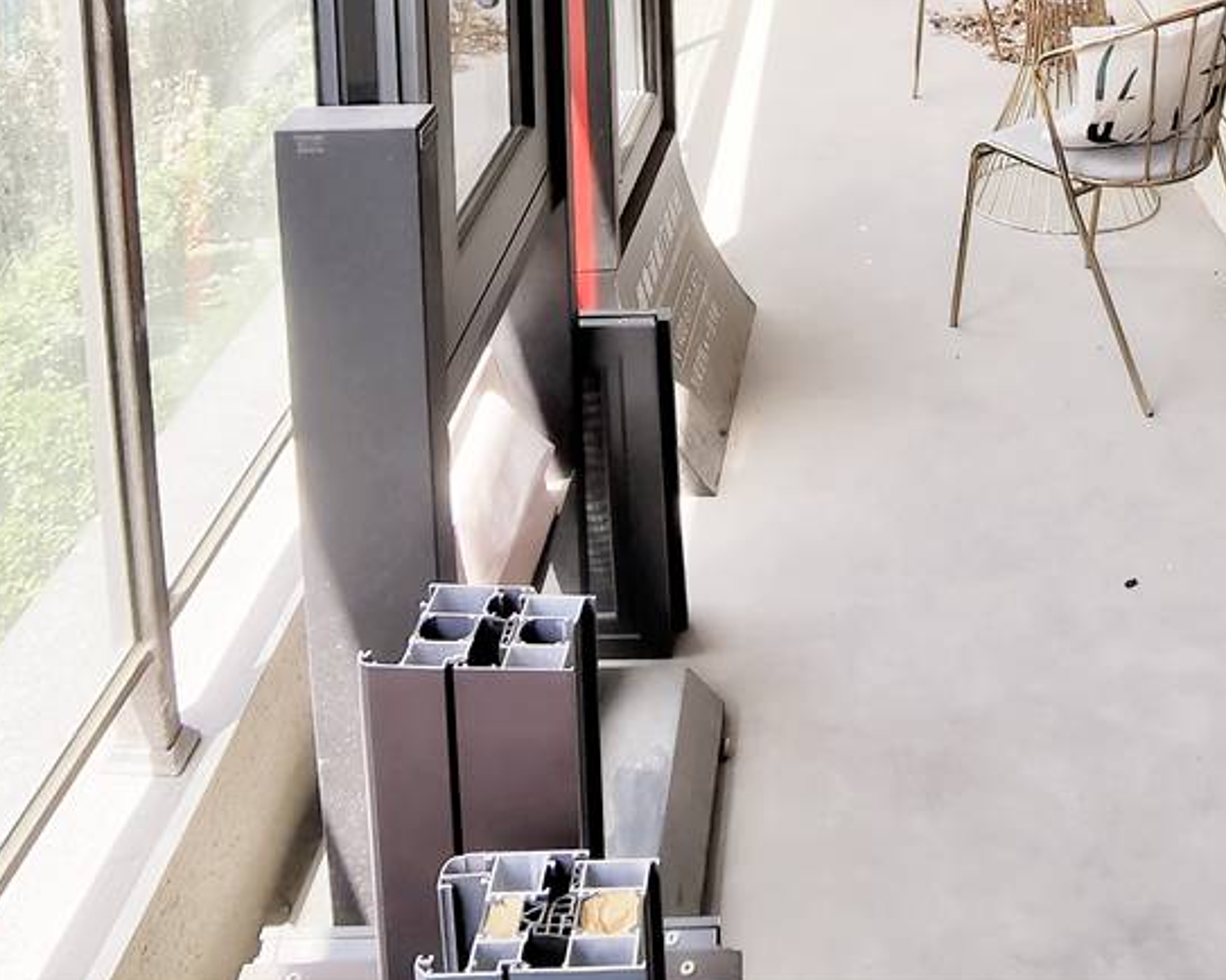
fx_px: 1596
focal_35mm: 44
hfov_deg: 40.9
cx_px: 908
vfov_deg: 29.0
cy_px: -228
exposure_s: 1/230
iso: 50
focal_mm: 2.26
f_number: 2.2
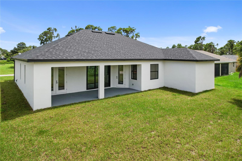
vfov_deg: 57.2
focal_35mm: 22
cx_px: 121
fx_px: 148
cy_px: 80
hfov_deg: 78.6
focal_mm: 8.38
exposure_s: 1/500
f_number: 2.8
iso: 100
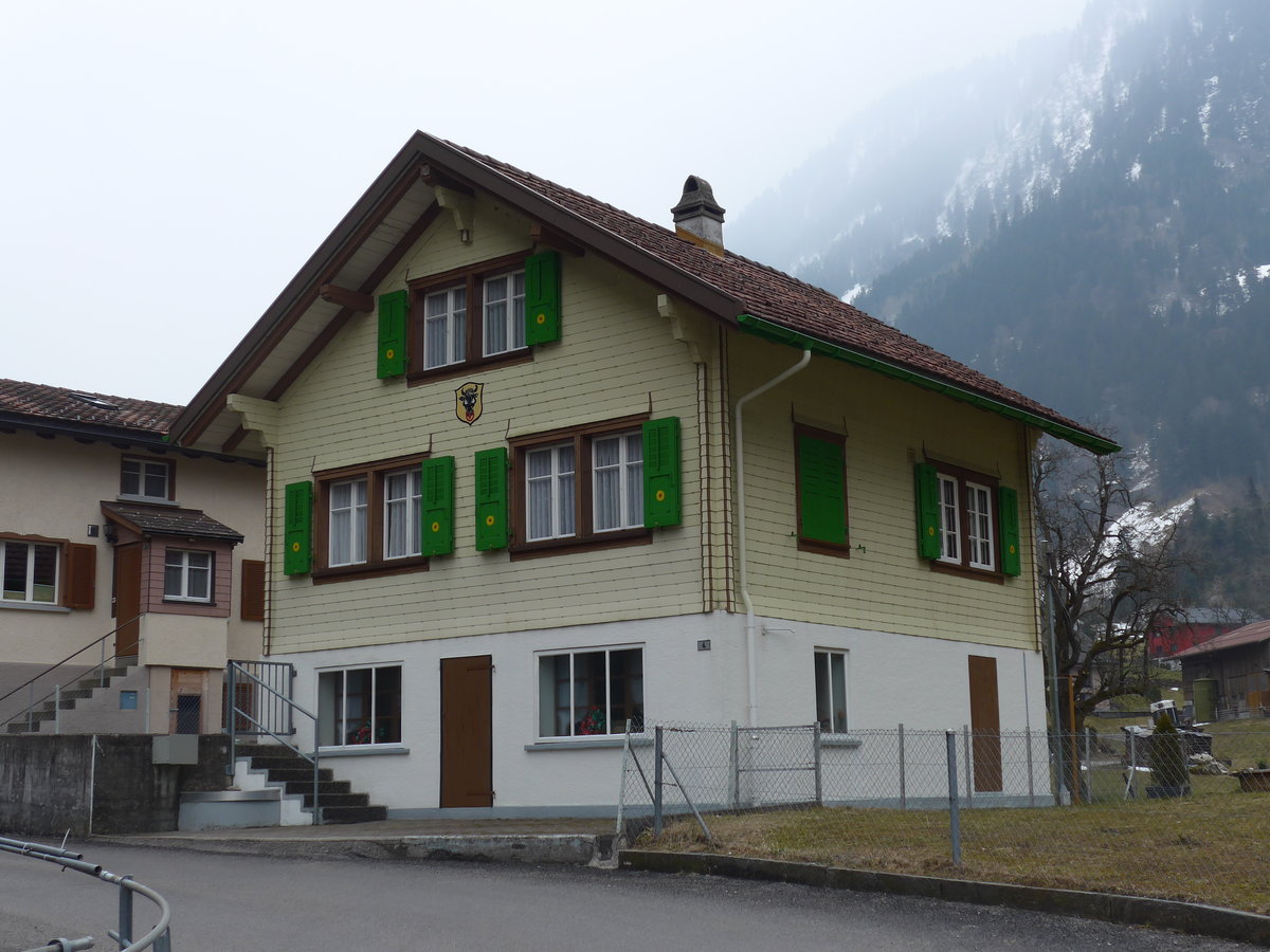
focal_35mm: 49
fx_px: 1798
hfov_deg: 38.9
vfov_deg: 29.7
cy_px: 476
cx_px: 635
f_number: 3.2
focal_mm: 10.1
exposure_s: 1/640
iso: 80
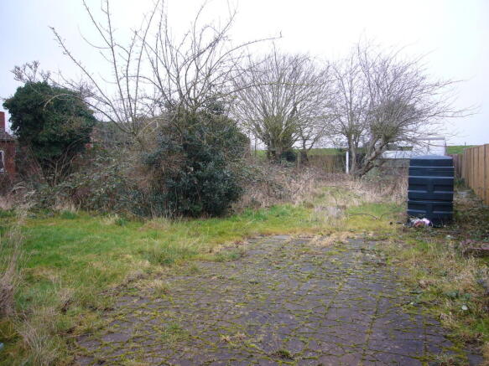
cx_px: 244
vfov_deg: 49.7
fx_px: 395
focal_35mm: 28
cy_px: 183
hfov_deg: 63.5
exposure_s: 1/80
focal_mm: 4.6
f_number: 2.8
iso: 80
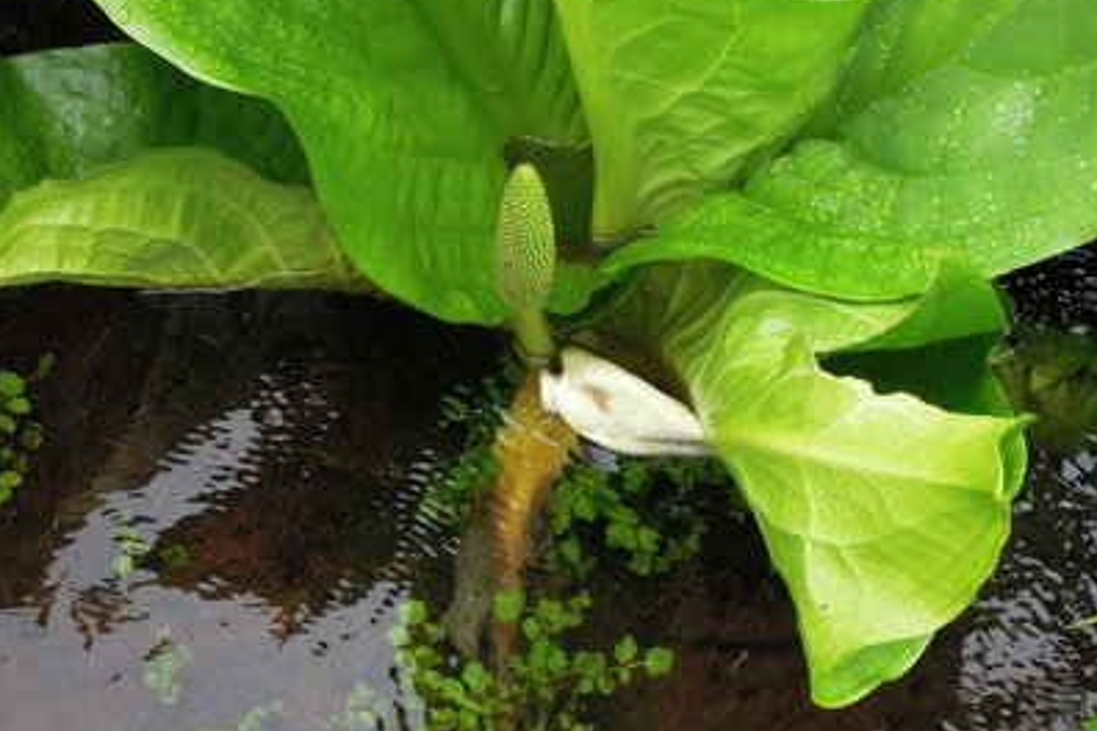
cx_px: 548
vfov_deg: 13.0
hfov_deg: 19.5
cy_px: 374
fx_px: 3199
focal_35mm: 105
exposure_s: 1/125
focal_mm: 17.9
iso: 160
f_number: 4.9
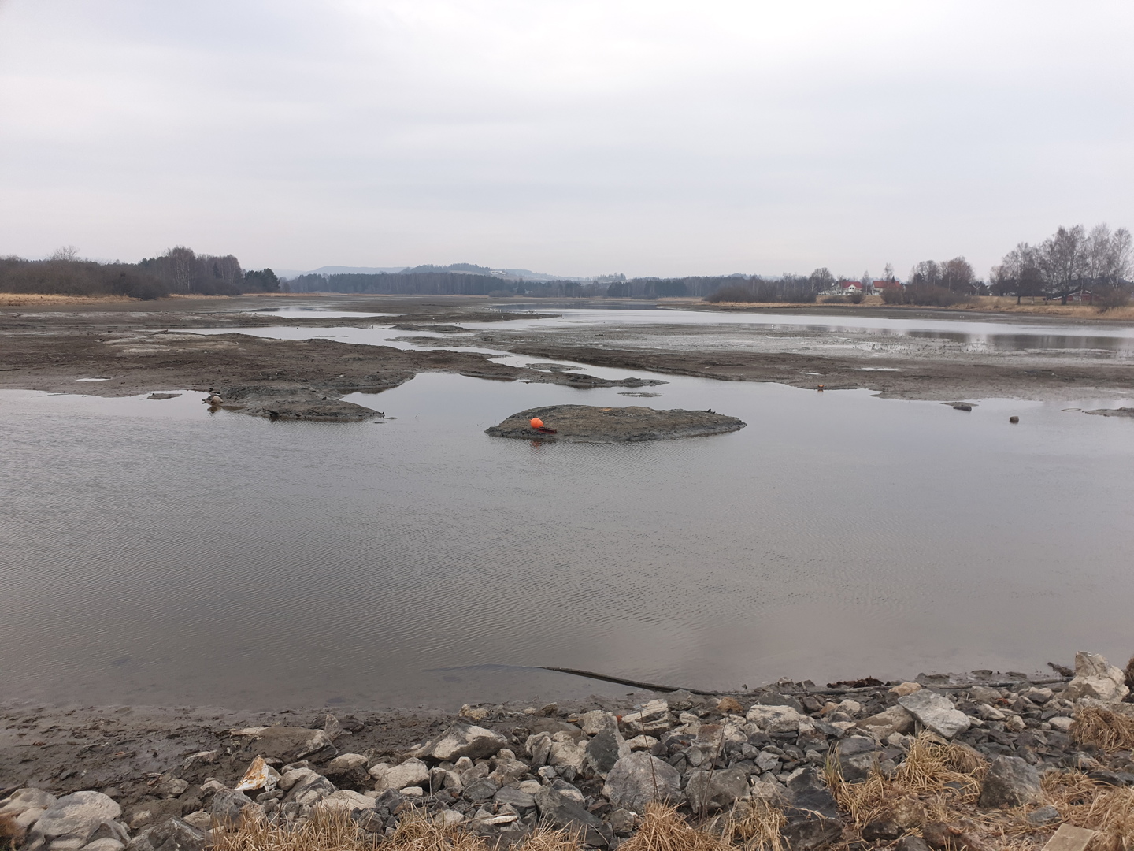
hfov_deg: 67.3
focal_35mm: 26
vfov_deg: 53.1
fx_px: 852
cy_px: 426
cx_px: 567
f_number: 2.4
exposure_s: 1/518
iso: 50
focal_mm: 4.3
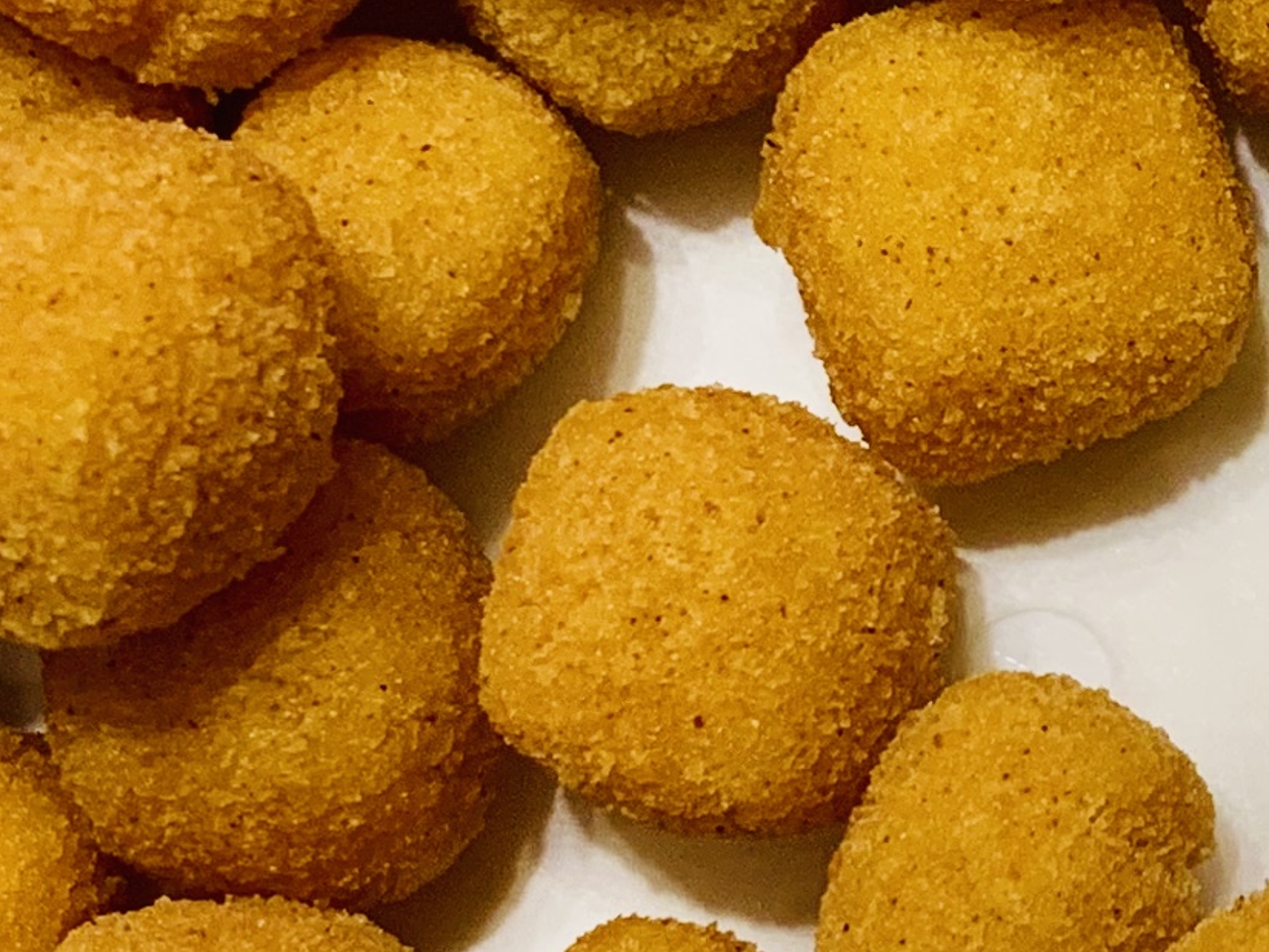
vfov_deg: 11.6
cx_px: 1567
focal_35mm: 127
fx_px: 4656
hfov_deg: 14.9
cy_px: -6
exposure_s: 1/100
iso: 80
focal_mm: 4.25
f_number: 1.8
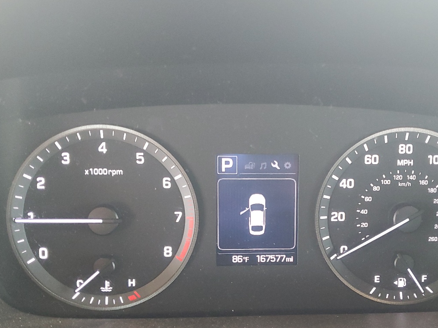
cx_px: 254
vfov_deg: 34.7
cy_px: 223
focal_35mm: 41
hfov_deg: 45.6
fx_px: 519
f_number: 1.5
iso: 221
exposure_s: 1/60.2
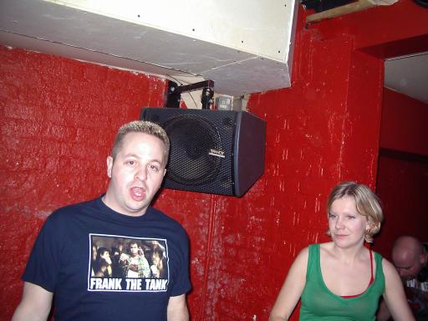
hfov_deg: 49.0
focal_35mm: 38
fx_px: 470
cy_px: 160
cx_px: 214
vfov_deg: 37.7
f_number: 2.6
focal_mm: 5.8
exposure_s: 1/60
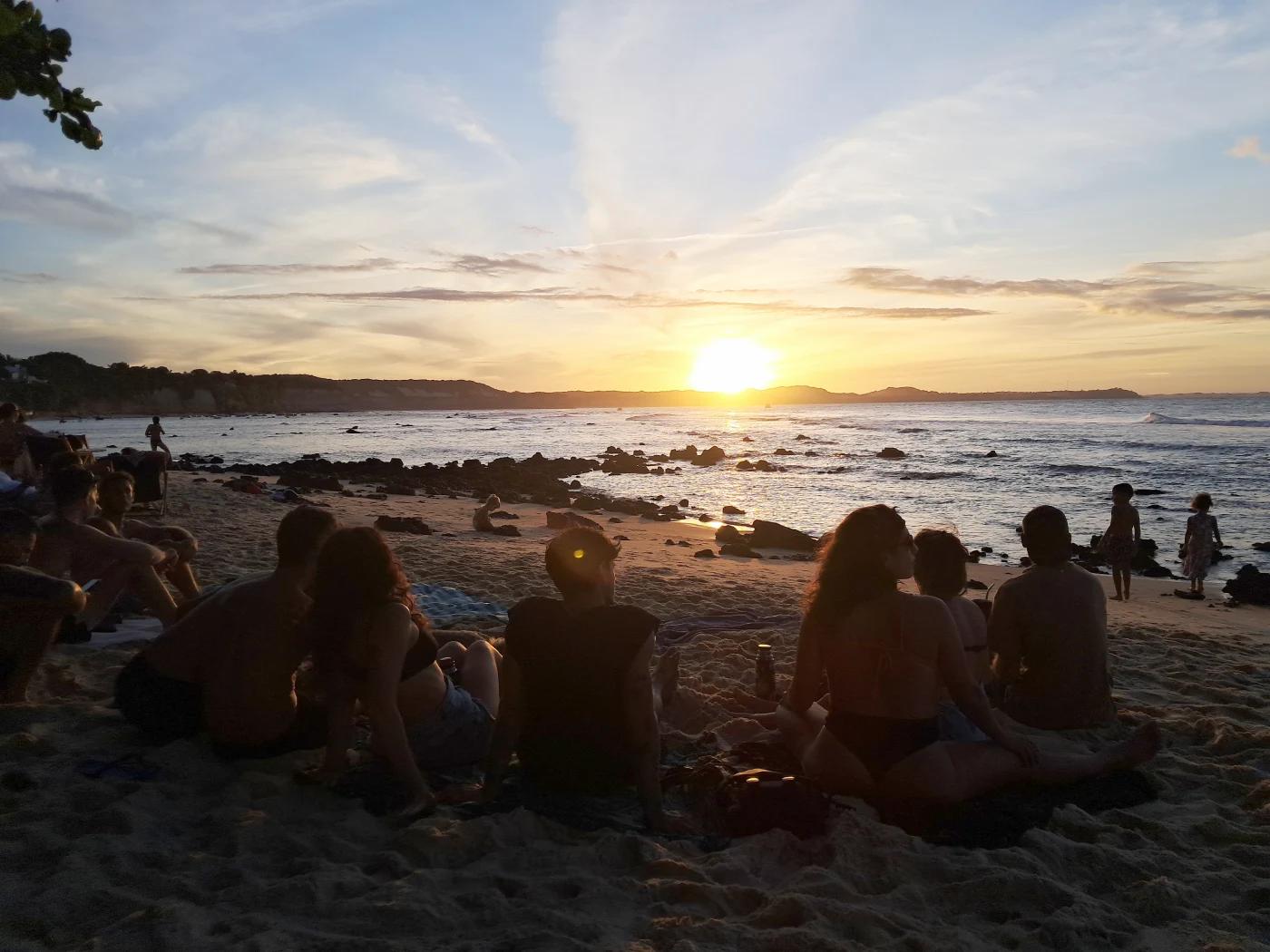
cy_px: 476
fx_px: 991
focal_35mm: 27
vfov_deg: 51.4
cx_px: 635
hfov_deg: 65.3
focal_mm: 4
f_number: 1.8
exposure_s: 1/699
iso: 50
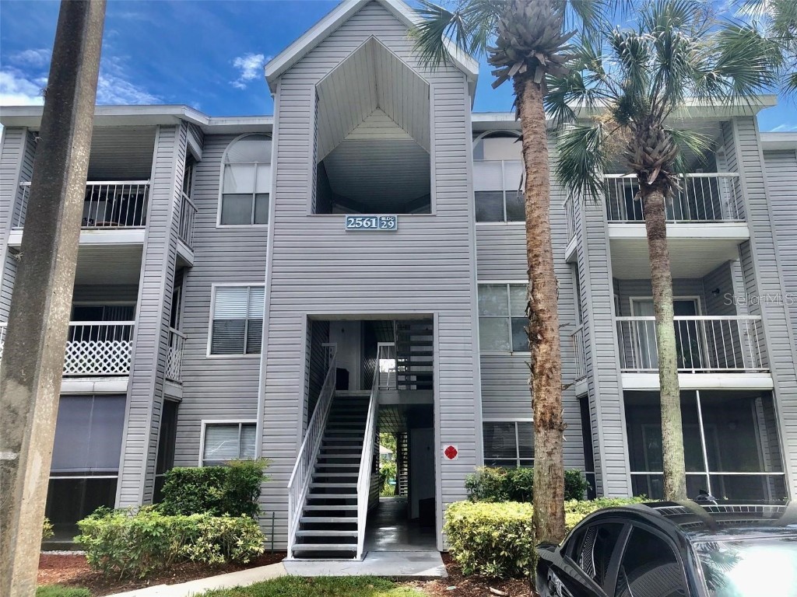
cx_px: 398
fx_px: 645
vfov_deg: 49.7
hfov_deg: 63.4
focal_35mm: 28
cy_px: 298
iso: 20
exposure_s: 1/923
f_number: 1.8
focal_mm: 4
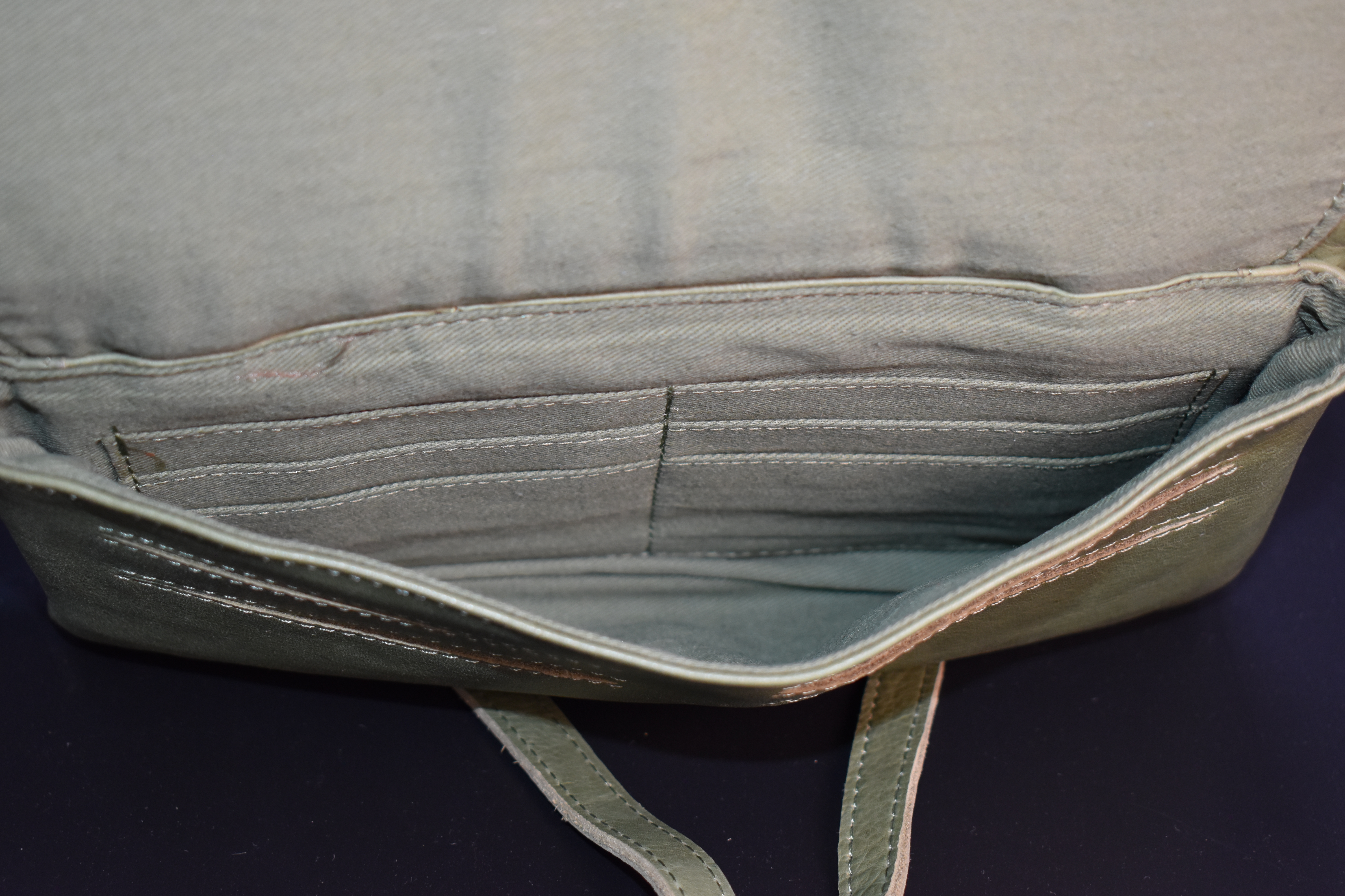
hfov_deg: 33.4
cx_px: 672
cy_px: 448
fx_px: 2241
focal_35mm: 60
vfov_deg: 22.6
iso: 800
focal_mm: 40
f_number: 4.8
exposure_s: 1/80
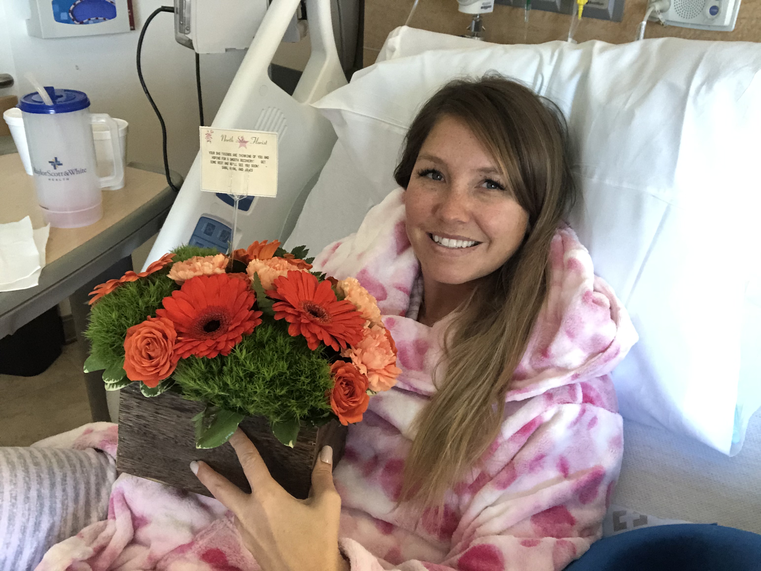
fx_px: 704
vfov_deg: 44.2
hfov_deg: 56.8
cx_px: 380
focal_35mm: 32
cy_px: 286
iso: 320
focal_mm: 2.87
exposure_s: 1/30
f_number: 2.2
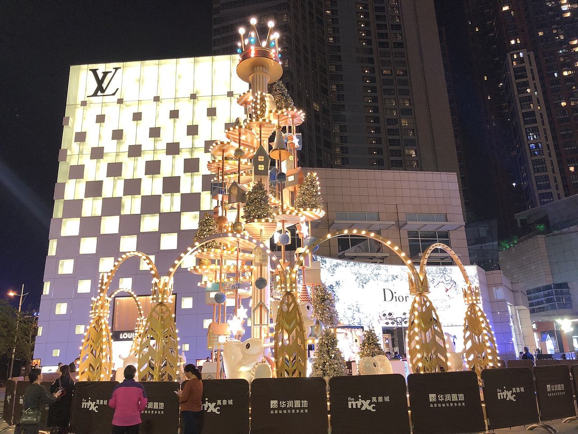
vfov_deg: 49.7
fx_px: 468
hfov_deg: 63.4
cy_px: 217
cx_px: 289
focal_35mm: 28
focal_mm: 4
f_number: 1.8
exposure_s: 1/17
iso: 50
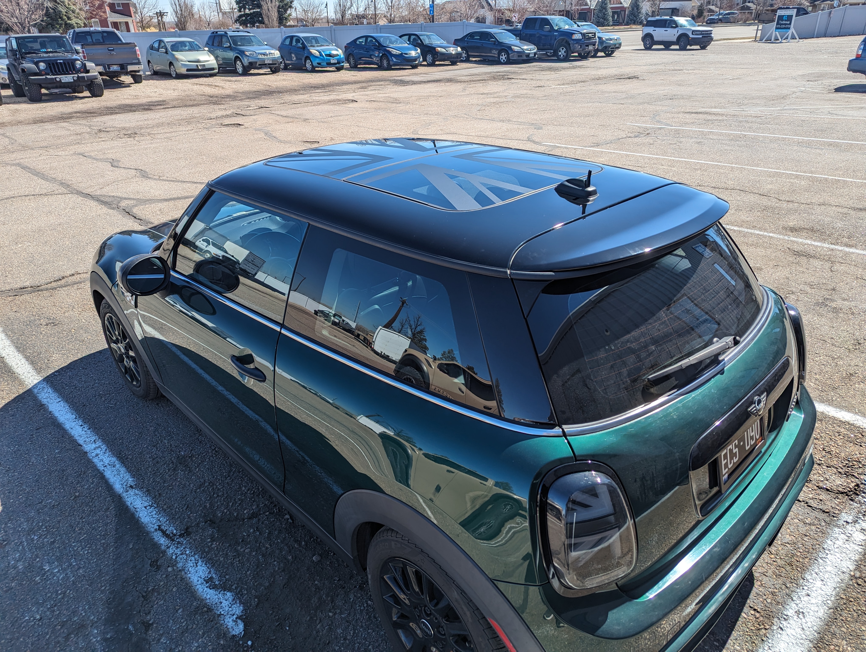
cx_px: 433
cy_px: 326
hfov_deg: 71.5
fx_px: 601
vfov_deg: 56.9
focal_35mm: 24
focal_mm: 6.81
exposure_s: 1/1572
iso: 39
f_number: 1.85
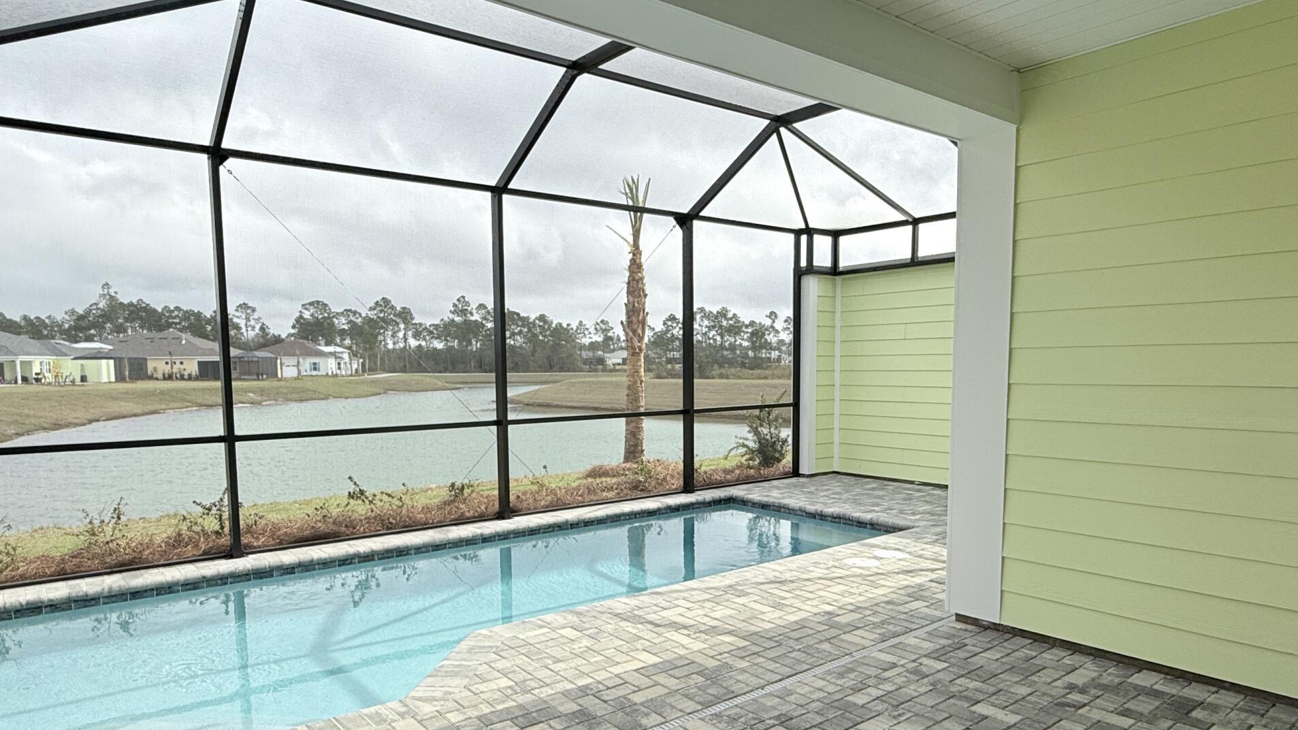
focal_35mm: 24
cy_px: 442
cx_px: 656
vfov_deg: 47.4
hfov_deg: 76.3
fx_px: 826
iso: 50
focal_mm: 2.22
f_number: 2.2
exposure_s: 1/1105
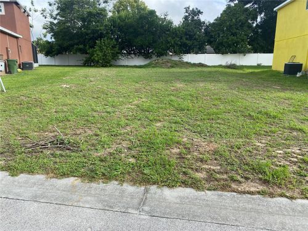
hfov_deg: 67.3
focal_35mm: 26
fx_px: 231
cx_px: 154
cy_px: 116
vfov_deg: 53.1
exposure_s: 1/957
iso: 32
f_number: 1.8
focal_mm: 4.25
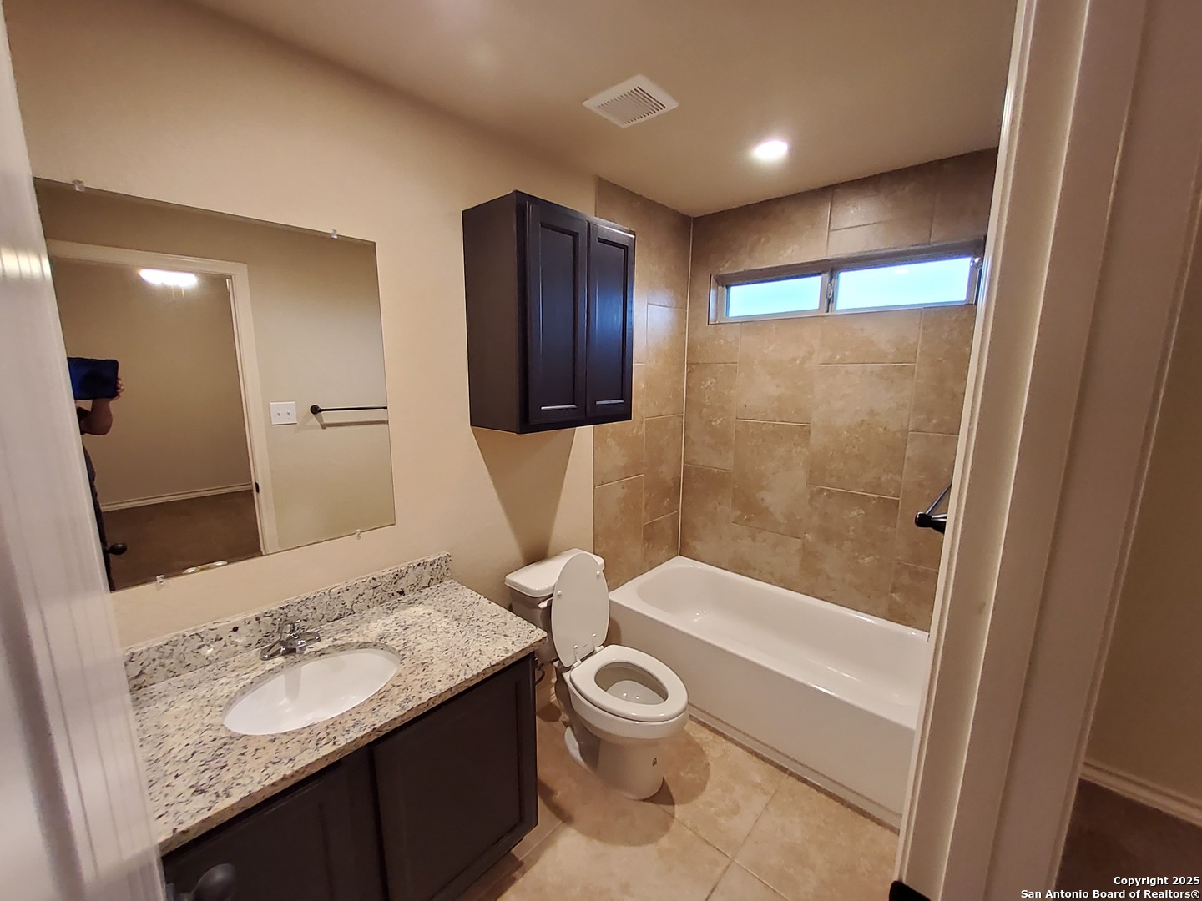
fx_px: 451
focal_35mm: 13
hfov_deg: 106.2
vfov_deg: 89.9
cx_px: 601
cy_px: 450
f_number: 2.2
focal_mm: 1.13
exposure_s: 1/33
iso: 250
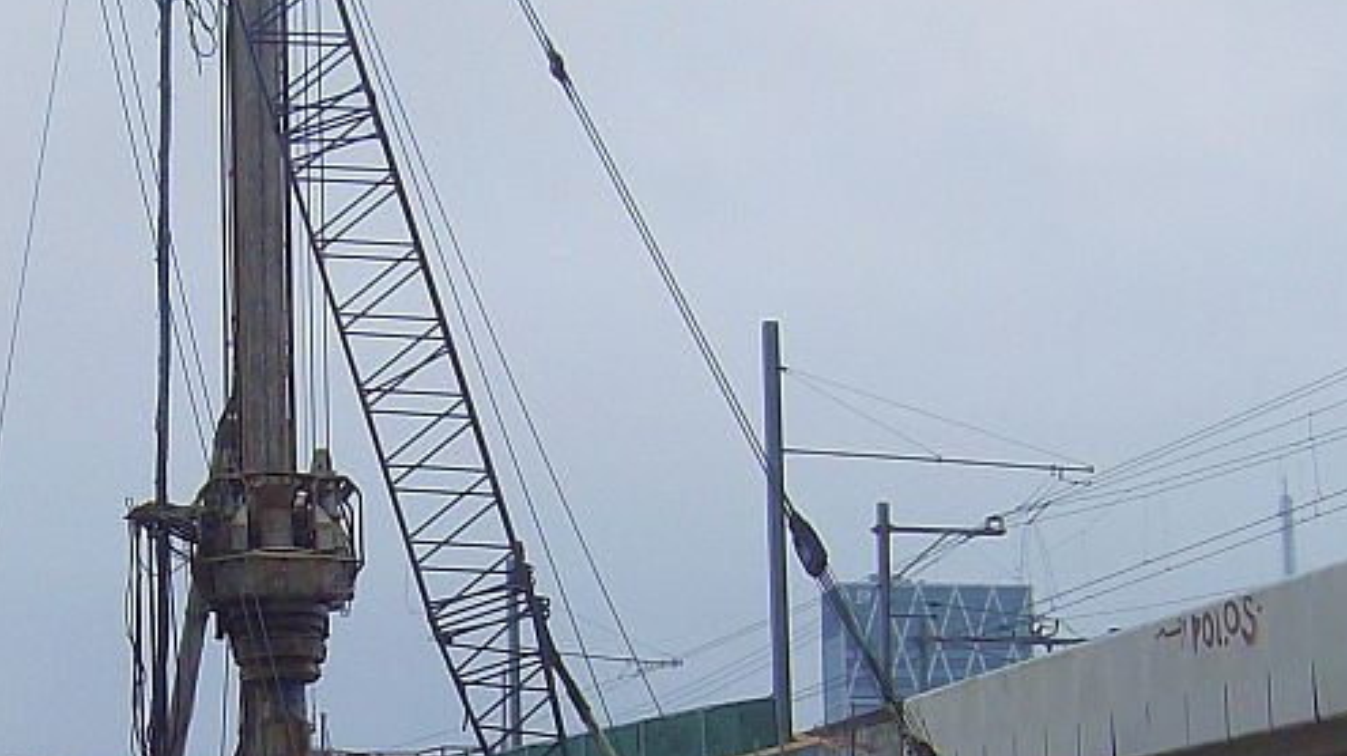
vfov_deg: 14.6
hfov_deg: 25.9
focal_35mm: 81
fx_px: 2892
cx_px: 332
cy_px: 782
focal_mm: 6
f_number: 4.7
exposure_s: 1/536
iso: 100
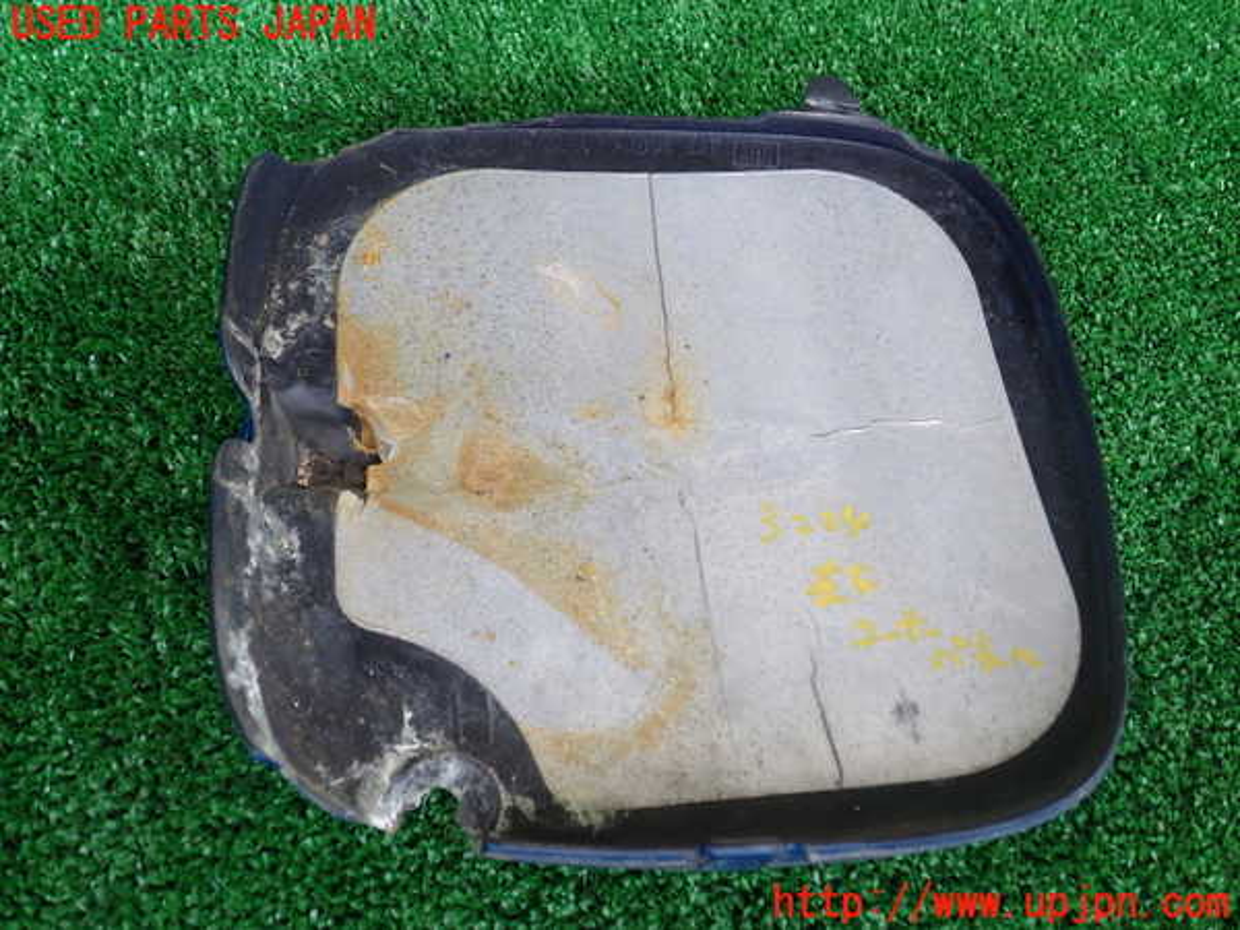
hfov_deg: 60.0
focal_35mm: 30
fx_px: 1075
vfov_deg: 46.8
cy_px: 465
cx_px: 620
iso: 200
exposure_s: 1/100
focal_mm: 5.4
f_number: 2.3
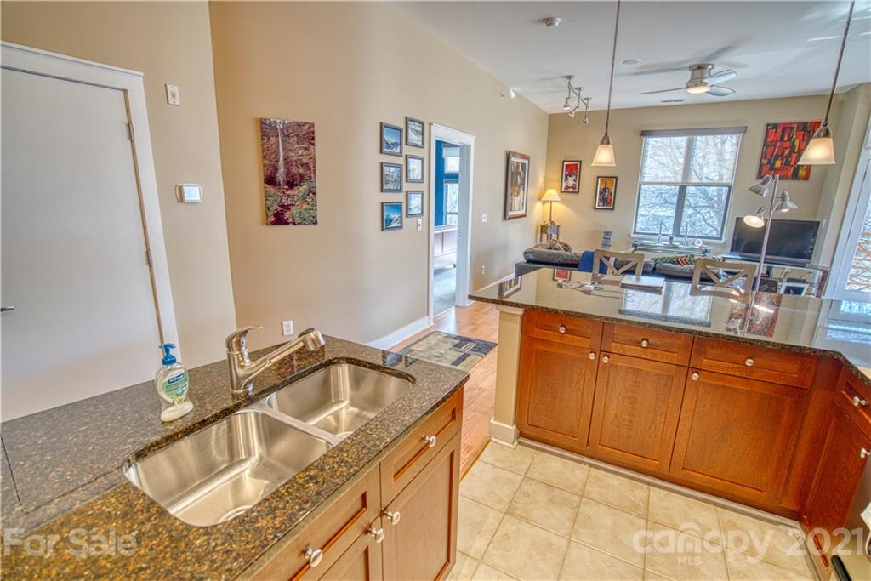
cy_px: 290
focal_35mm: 16
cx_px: 436
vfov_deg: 73.8
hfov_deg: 96.7
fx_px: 387
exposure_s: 1/30
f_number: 4
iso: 2500
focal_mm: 16
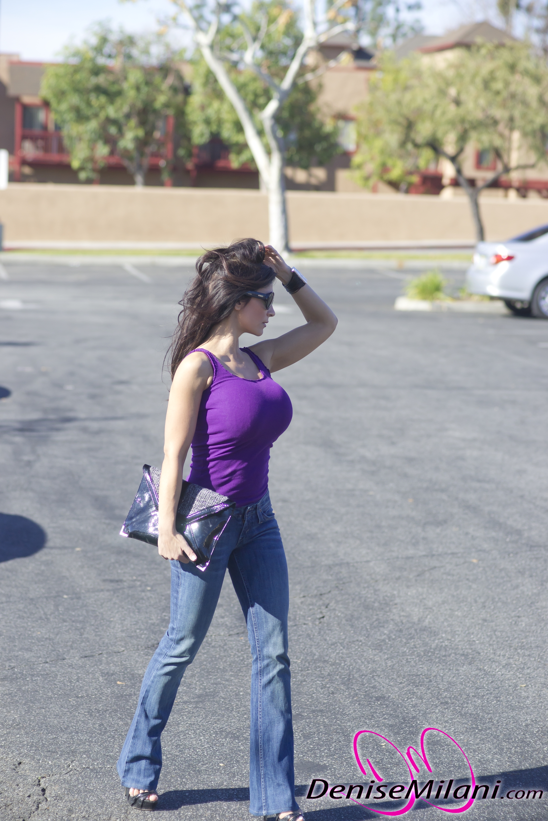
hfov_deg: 13.7
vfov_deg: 20.4
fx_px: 2283
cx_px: 274
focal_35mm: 100
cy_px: 410
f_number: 4
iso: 640
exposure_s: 1/500
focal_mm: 100
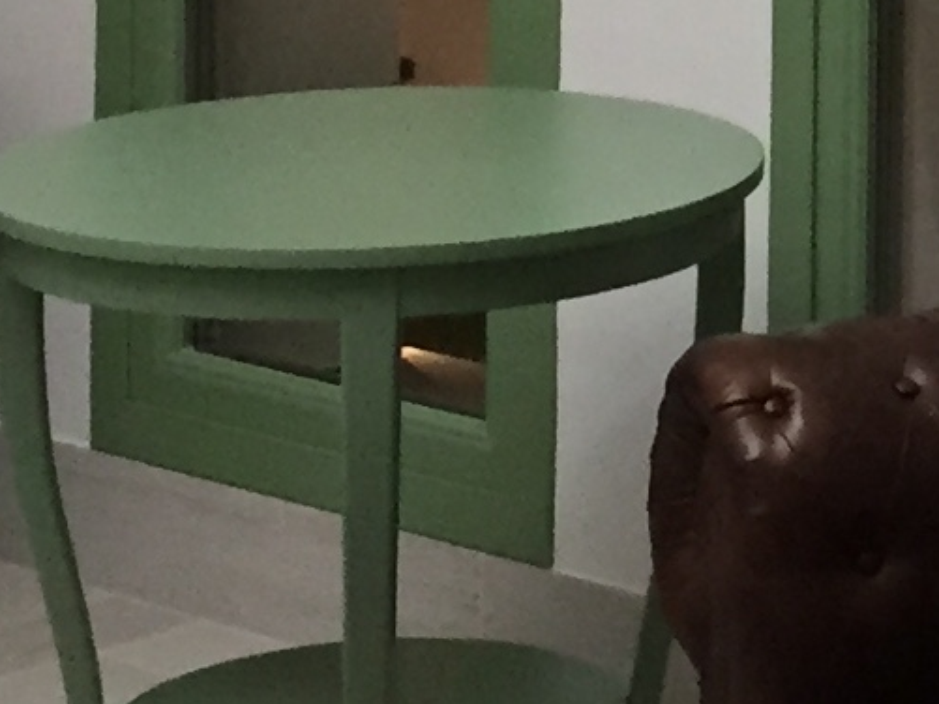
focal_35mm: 189
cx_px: 1623
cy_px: -678
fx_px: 5128
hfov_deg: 10.0
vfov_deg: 7.6
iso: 200
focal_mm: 4.15
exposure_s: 1/33
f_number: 2.2
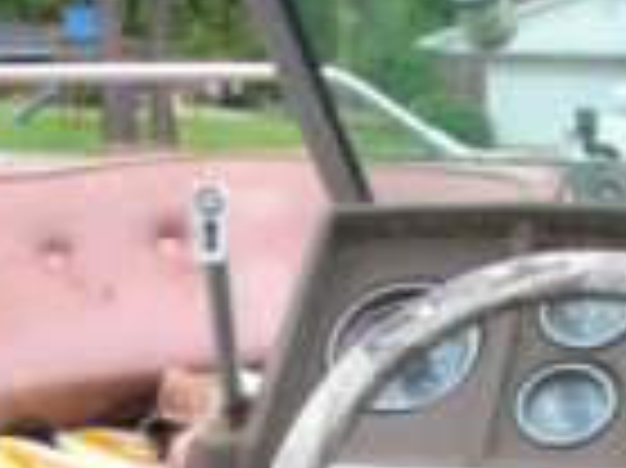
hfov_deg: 12.9
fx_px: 2746
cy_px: 742
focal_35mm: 152
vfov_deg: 9.4
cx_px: 590
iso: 64
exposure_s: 1/125
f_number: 2.9
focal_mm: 9.86
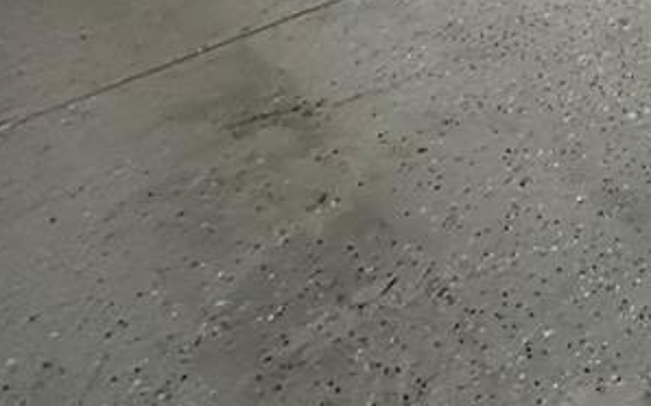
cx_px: 883
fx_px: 904
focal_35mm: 51
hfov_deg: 29.9
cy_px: -428
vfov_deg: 17.4
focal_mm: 2.22
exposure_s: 1/60
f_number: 2.2
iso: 640
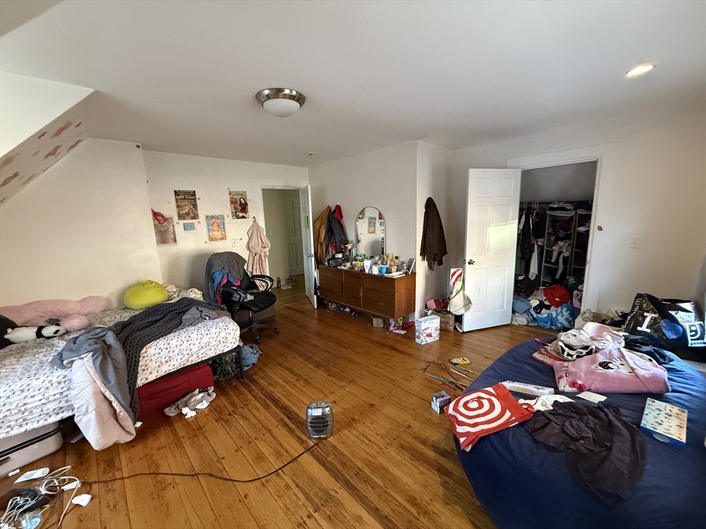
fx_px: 286
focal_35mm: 14
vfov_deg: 85.7
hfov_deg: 102.1
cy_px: 264
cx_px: 353
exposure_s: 1/60
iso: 800
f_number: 2.2
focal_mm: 2.22
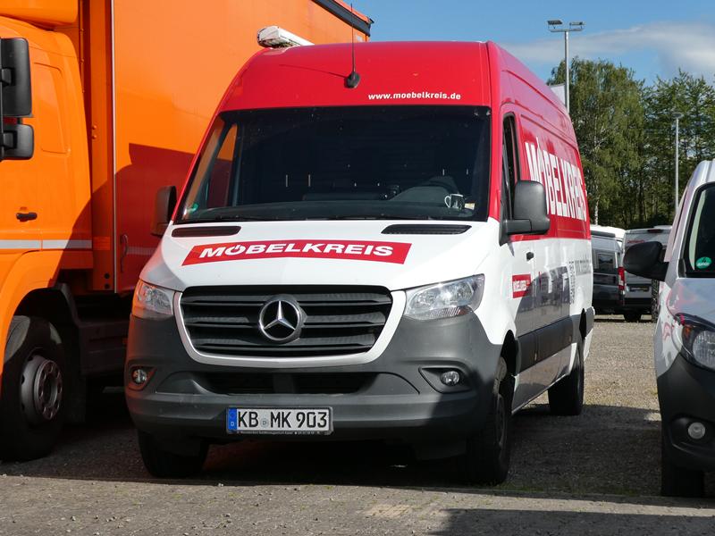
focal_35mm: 79
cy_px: 268
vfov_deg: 18.7
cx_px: 358
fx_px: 1632
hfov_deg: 24.7
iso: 80
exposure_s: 1/640
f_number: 4.7
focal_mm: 14.1
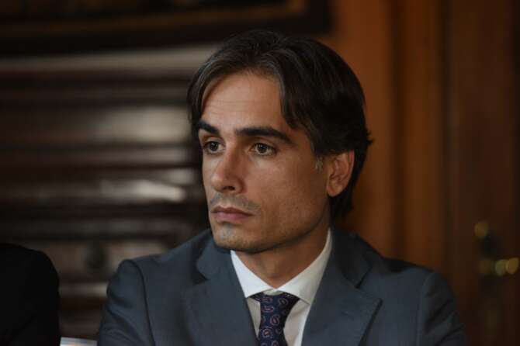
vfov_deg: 6.9
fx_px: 2887
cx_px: 260
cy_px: 173
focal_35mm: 200
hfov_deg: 10.3
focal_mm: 200
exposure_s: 1/160
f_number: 3.5
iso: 1600
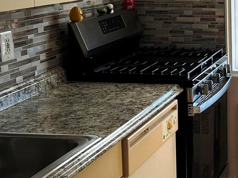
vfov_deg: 17.5
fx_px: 577
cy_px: 57
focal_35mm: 84
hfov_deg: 21.6
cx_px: 285
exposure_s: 1/365
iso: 50
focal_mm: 5.7
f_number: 1.5
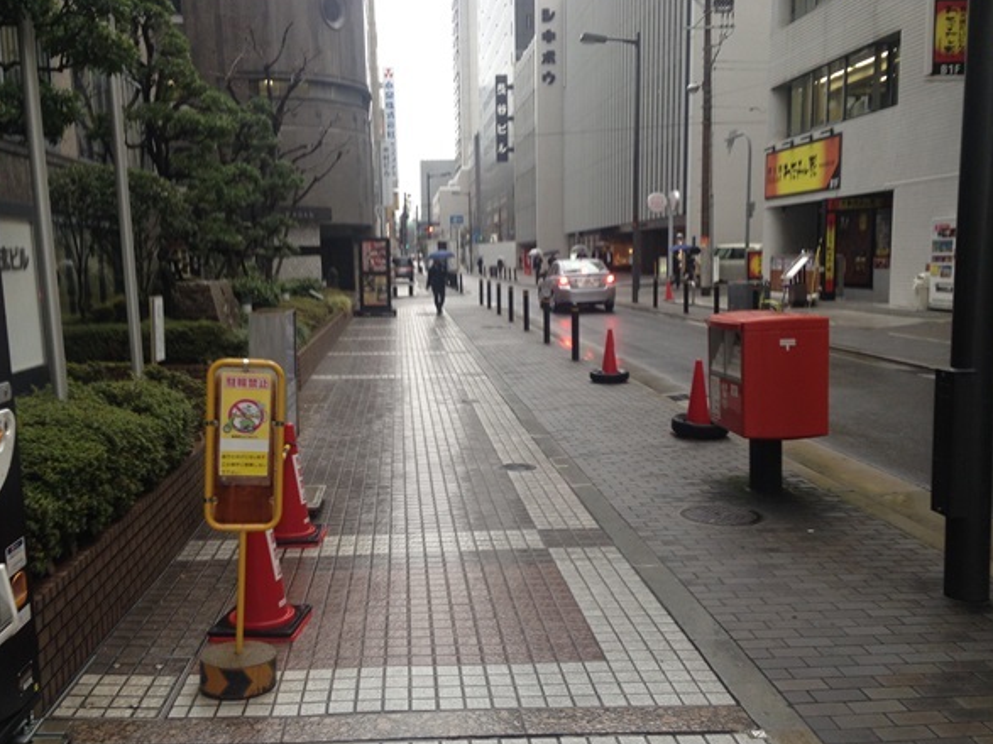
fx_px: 1032
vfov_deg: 39.6
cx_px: 467
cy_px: 384
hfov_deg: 51.3
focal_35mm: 36
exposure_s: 1/60
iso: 64
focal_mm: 4.12
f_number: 2.4
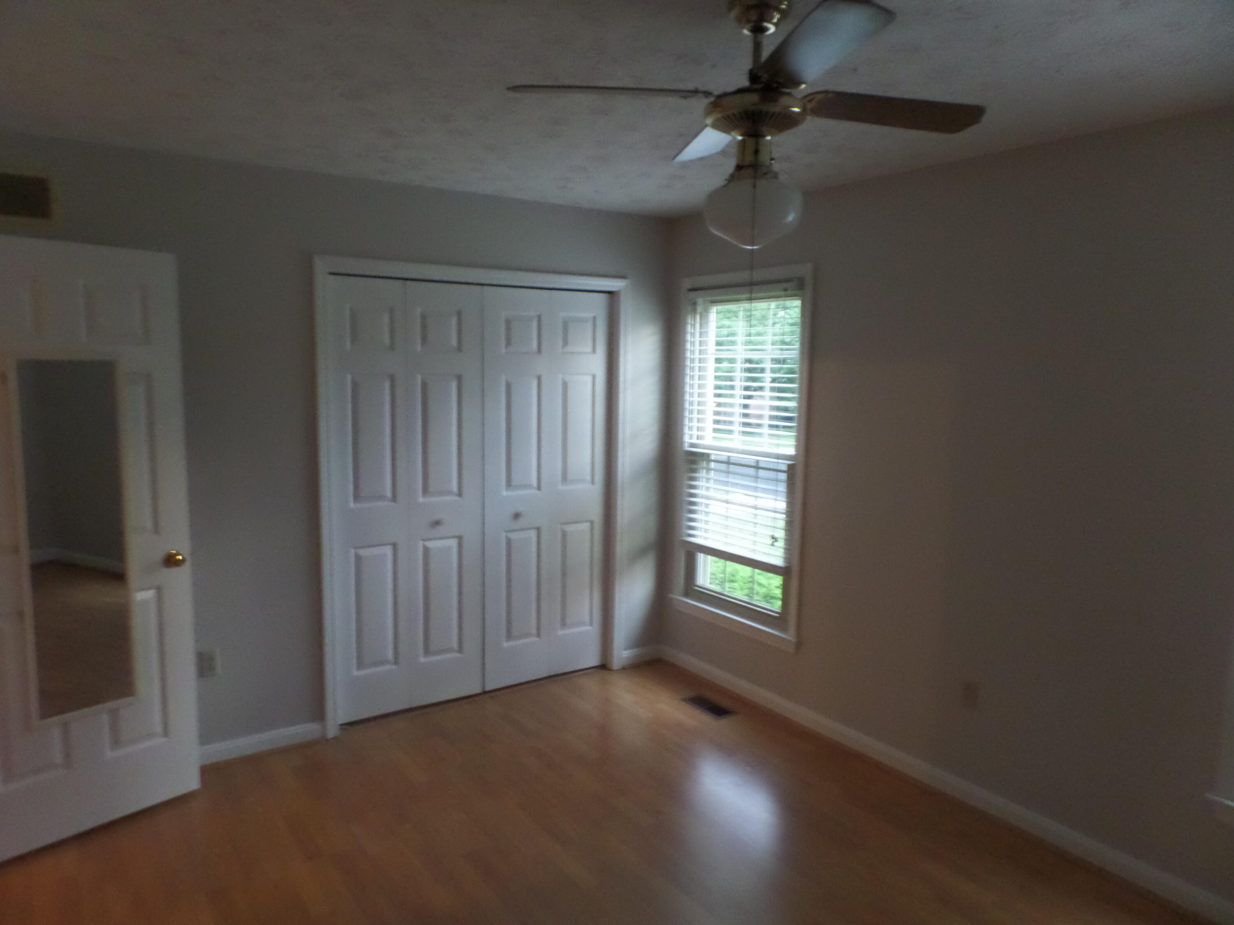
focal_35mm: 23
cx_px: 617
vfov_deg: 58.9
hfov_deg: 73.9
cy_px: 462
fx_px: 820
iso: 800
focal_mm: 4.1
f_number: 2.8
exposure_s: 1/30
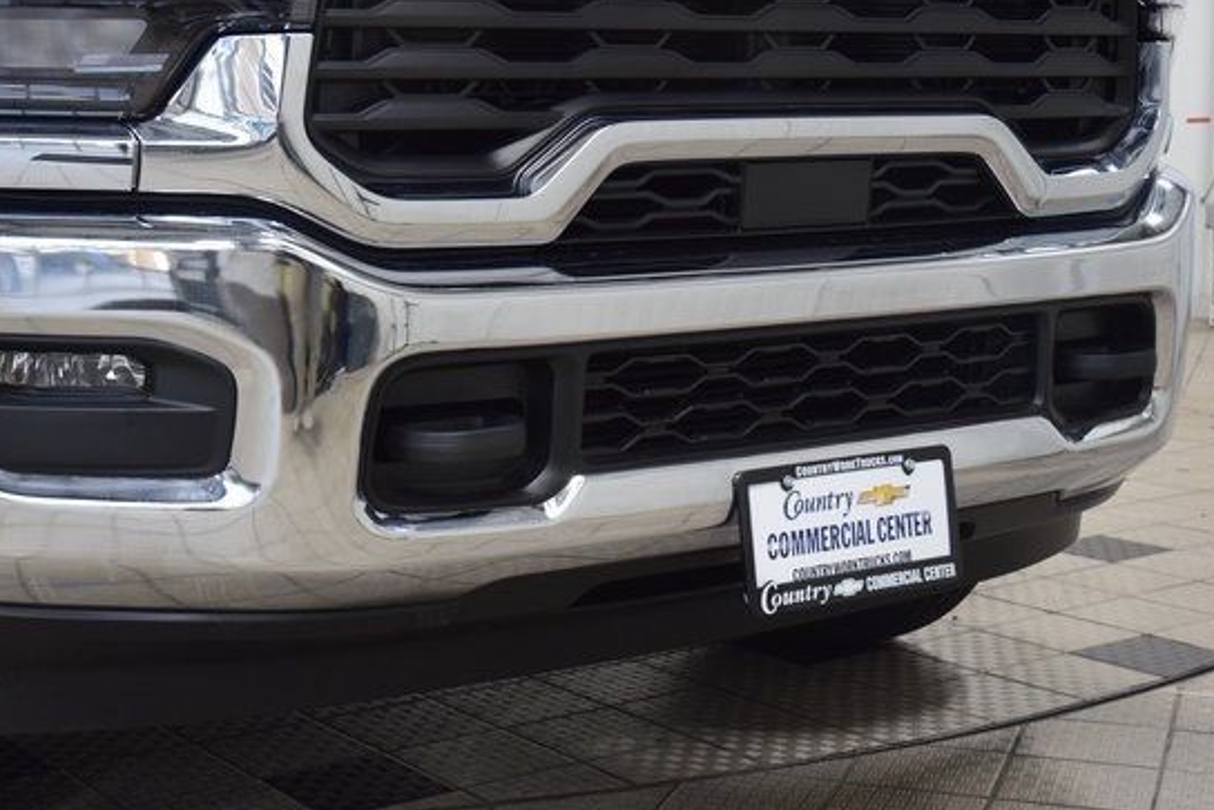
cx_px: 511
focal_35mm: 60
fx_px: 2024
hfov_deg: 33.3
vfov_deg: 22.6
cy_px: 465
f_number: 5.6
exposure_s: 1/60
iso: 1600
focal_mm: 34
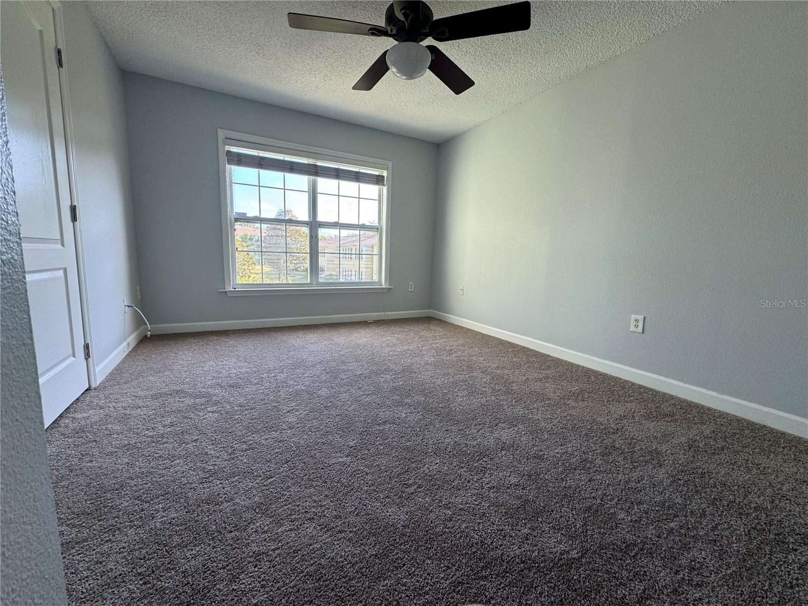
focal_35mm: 14
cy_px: 303
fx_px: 327
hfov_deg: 102.1
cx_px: 404
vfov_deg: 85.7
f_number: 2.2
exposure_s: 1/99
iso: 64
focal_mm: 2.22
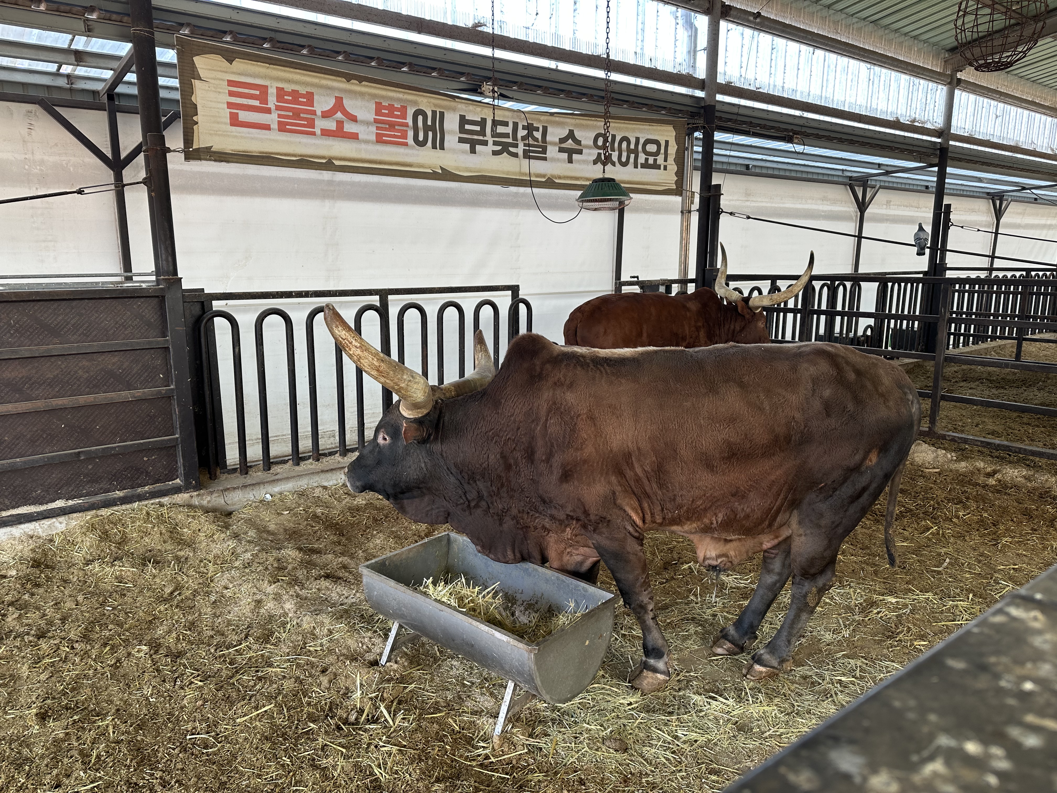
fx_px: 733
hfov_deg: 71.6
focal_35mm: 24
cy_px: 396
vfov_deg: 56.8
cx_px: 528
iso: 64
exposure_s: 1/144
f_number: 1.78
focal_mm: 6.86
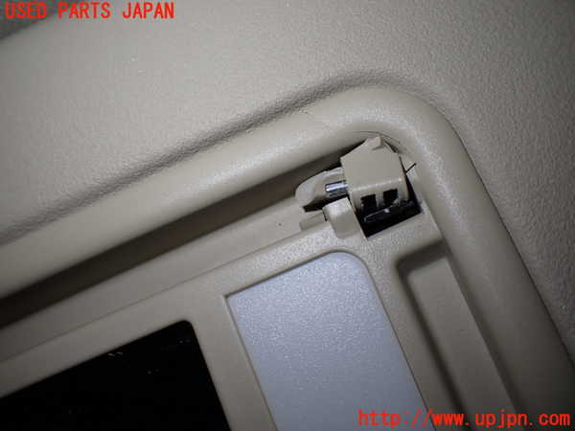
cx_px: 288
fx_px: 498
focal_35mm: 30
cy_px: 216
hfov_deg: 60.0
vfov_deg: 46.8
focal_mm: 5.4
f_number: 2.3
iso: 100
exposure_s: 1/125
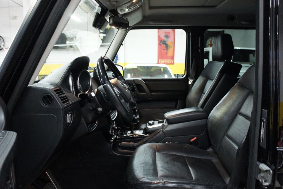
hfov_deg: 67.4
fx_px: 212
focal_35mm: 27
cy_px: 94
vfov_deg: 47.9
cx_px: 142
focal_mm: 18
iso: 1600
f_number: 3.5
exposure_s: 1/50
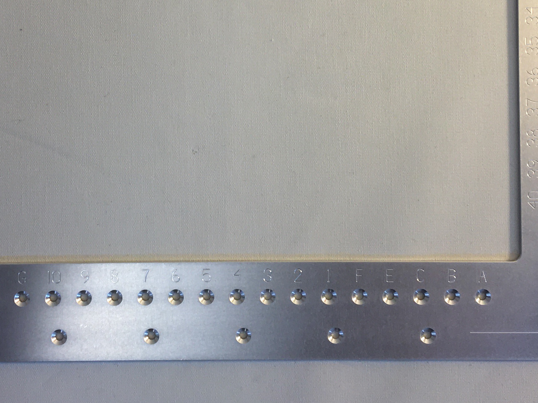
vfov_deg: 21.0
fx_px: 1057
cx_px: 228
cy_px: 15
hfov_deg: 28.5
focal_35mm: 68
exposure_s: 1/120
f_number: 2.2
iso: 32
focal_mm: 4.15
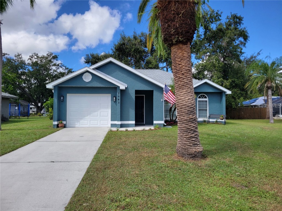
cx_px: 141
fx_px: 212
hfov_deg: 67.3
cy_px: 106
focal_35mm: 26
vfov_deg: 53.1
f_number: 1.8
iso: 40
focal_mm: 5.4
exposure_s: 1/1751
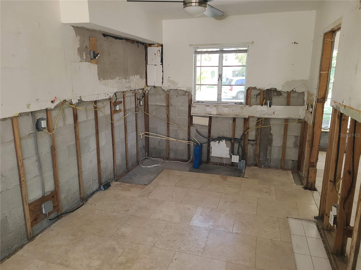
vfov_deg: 53.1
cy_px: 135
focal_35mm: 26
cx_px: 180
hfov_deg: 67.3
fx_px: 271
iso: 50
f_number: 1.8
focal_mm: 5.4
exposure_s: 1/60
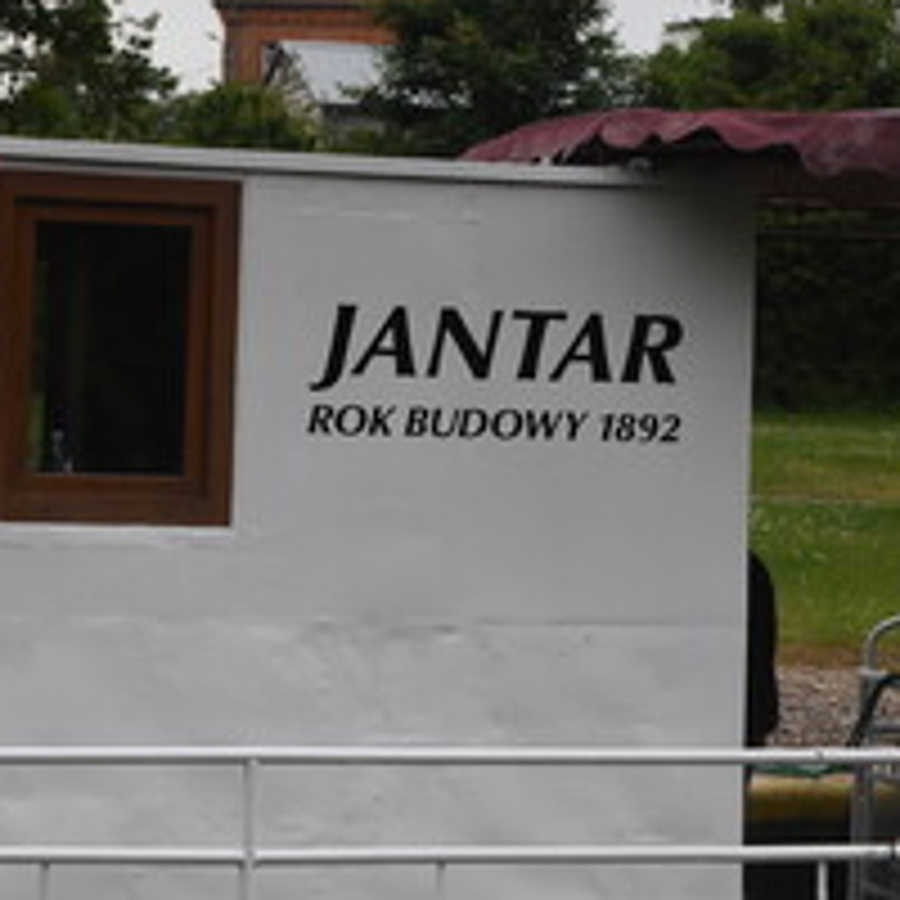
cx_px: 396
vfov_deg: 15.3
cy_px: 468
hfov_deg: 15.3
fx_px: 3353
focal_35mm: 114
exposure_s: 1/5000
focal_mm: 42
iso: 1000
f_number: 4
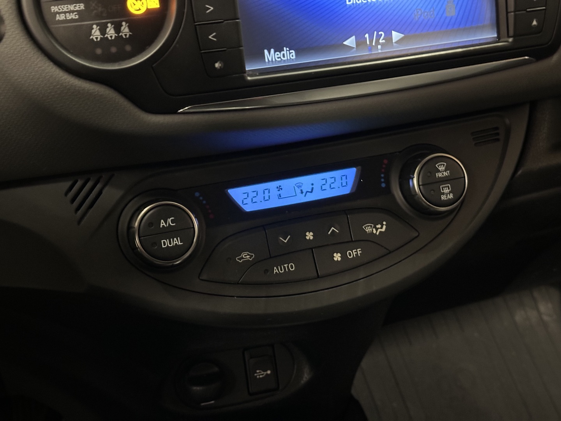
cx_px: 280
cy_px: 210
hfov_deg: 39.7
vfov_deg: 30.3
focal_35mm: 48
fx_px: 778
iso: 640
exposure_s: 1/26
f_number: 1.78
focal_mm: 6.86
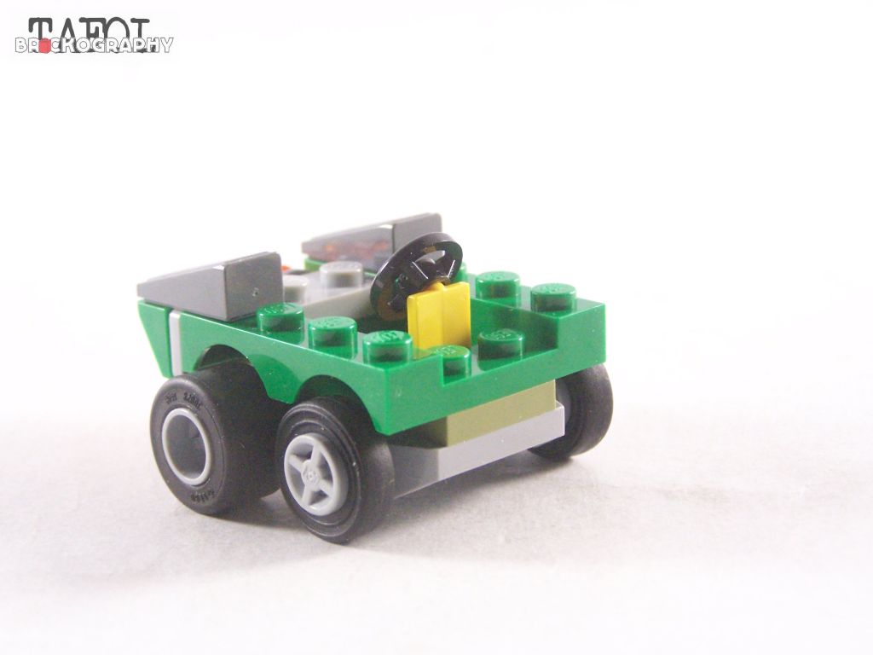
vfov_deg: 18.0
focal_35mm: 82
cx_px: 436
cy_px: 328
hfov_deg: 23.8
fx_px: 2068
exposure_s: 1/60
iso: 400
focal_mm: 13.7
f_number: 3.2
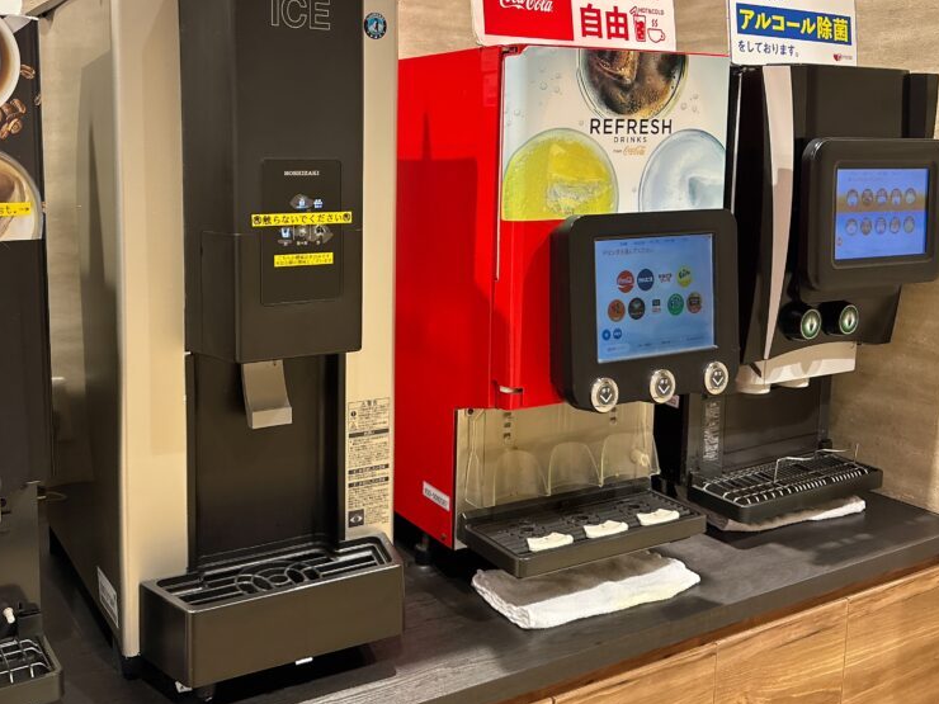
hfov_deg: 51.0
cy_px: 283
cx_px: 376
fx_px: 977
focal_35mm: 36
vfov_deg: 39.5
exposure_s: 1/60
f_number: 1.6
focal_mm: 5.96
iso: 200
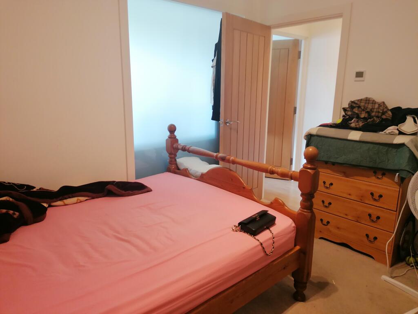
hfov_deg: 65.3
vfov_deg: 51.4
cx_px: 209
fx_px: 326
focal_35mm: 27
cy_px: 157
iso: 160
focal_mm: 4.75
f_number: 1.8
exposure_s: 1/33.3
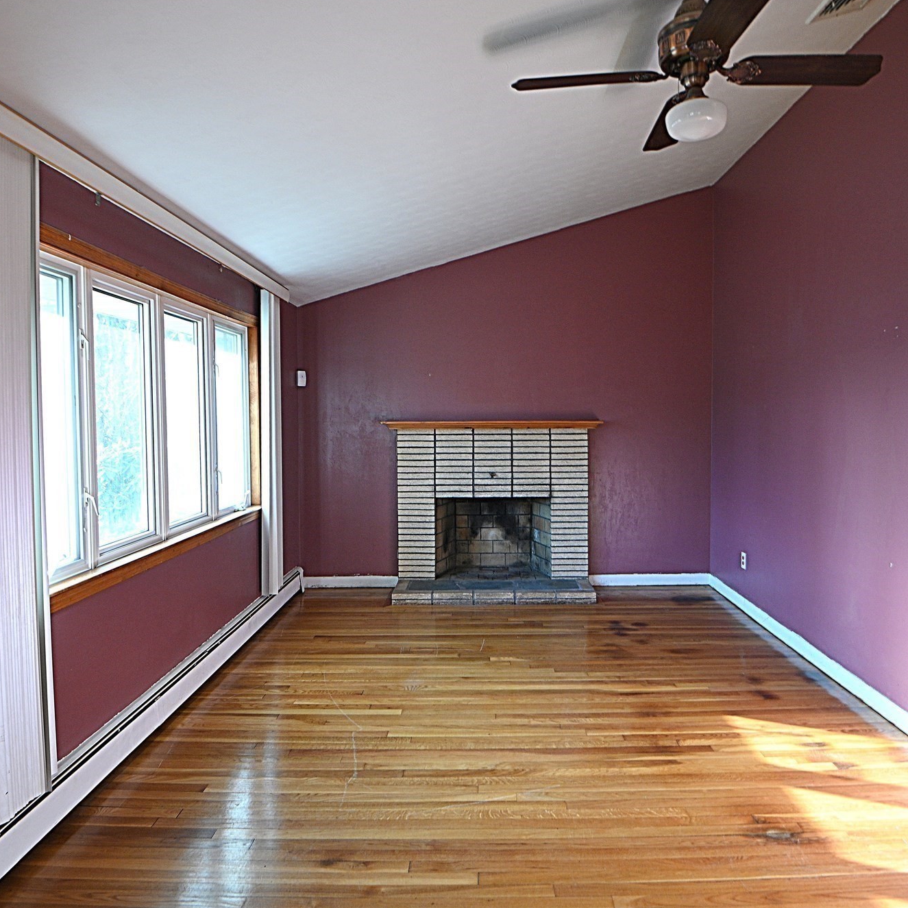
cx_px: 497
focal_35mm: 21
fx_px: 623
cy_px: 457
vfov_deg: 72.1
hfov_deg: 72.0
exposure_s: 1/15
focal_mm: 16
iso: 640
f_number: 8
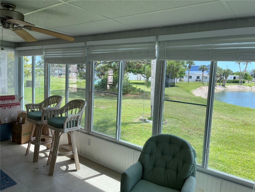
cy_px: 96
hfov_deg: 67.3
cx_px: 128
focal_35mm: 26
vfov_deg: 53.1
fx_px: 192
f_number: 1.6
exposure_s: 1/478
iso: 50
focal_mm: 5.1
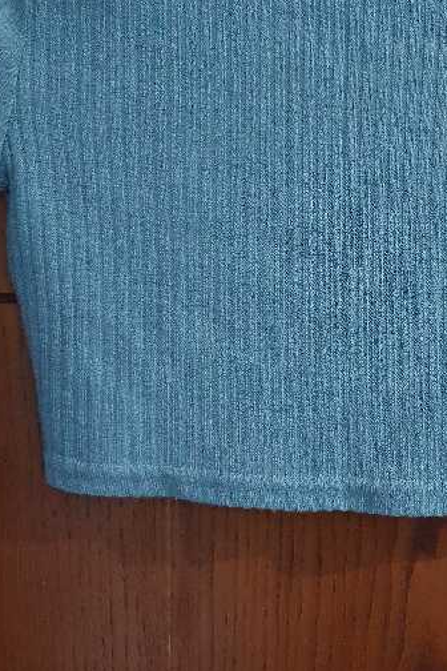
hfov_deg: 23.1
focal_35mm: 58
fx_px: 1080
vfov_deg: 34.3
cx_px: 354
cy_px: 246
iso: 500
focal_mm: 4.32
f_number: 1.5
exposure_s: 1/20
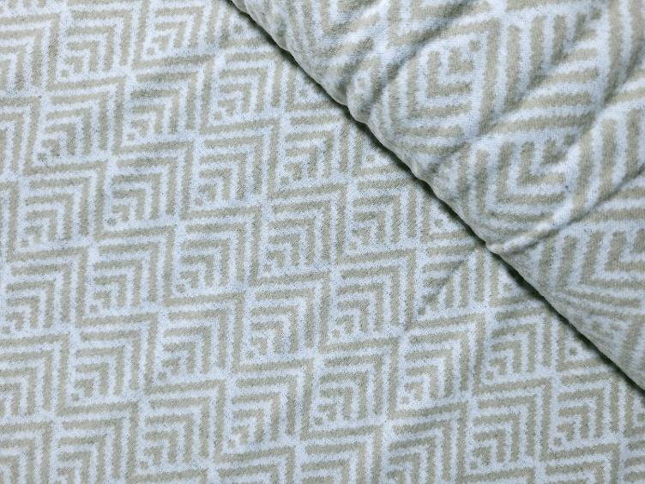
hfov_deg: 67.3
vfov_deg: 53.1
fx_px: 484
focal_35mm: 26
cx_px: 322
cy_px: 242
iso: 80
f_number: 1.8
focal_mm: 5.4
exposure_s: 1/90
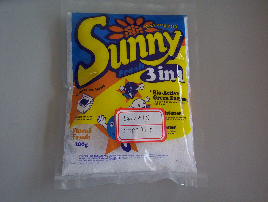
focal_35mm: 43
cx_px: 134
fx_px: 334
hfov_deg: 43.8
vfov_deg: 33.7
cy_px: 101
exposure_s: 1/135
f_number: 2.73
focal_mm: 5.77
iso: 100
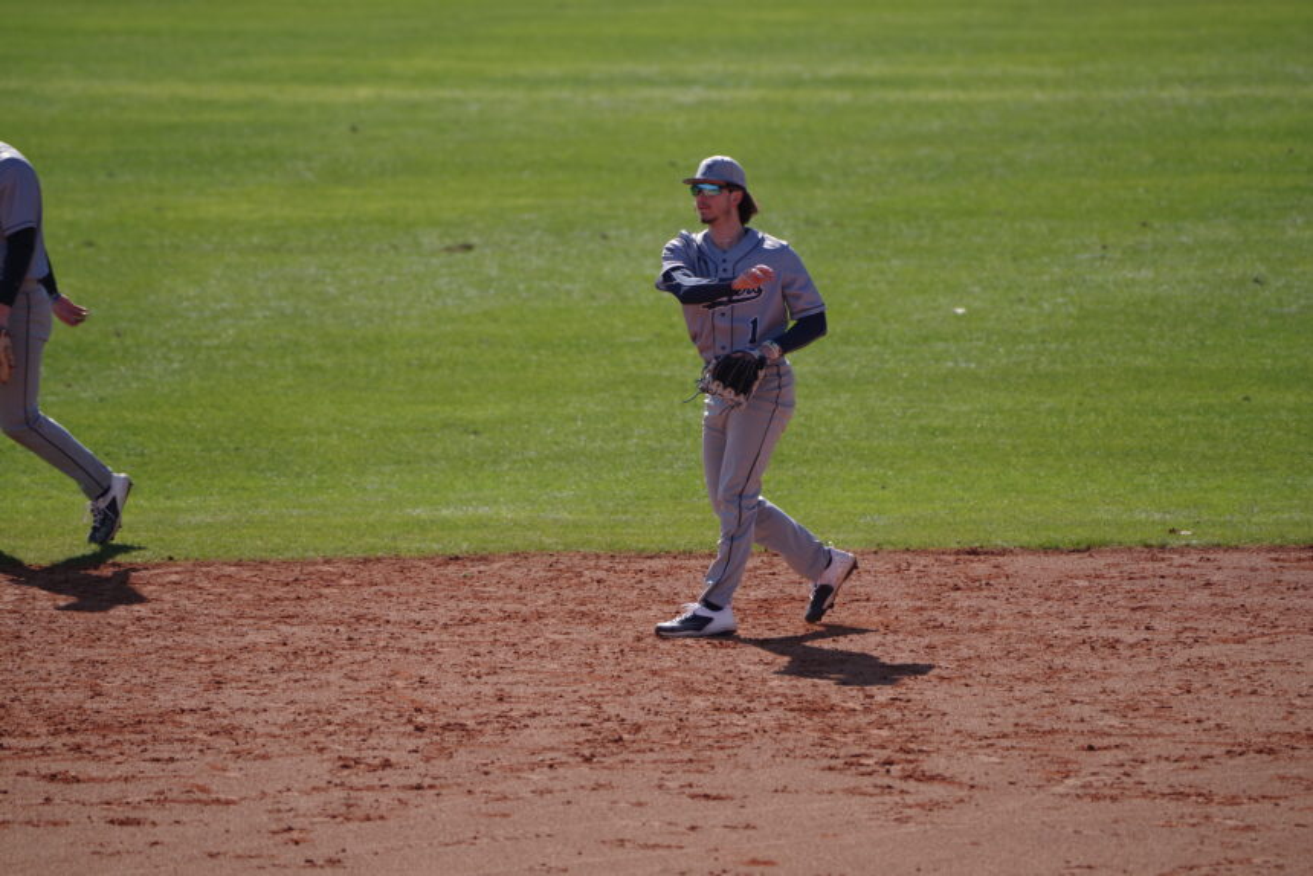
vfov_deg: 3.4
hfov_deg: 5.0
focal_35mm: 410
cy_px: 438
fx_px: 14958
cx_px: 656
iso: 200
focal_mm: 410
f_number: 5.6
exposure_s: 1/800
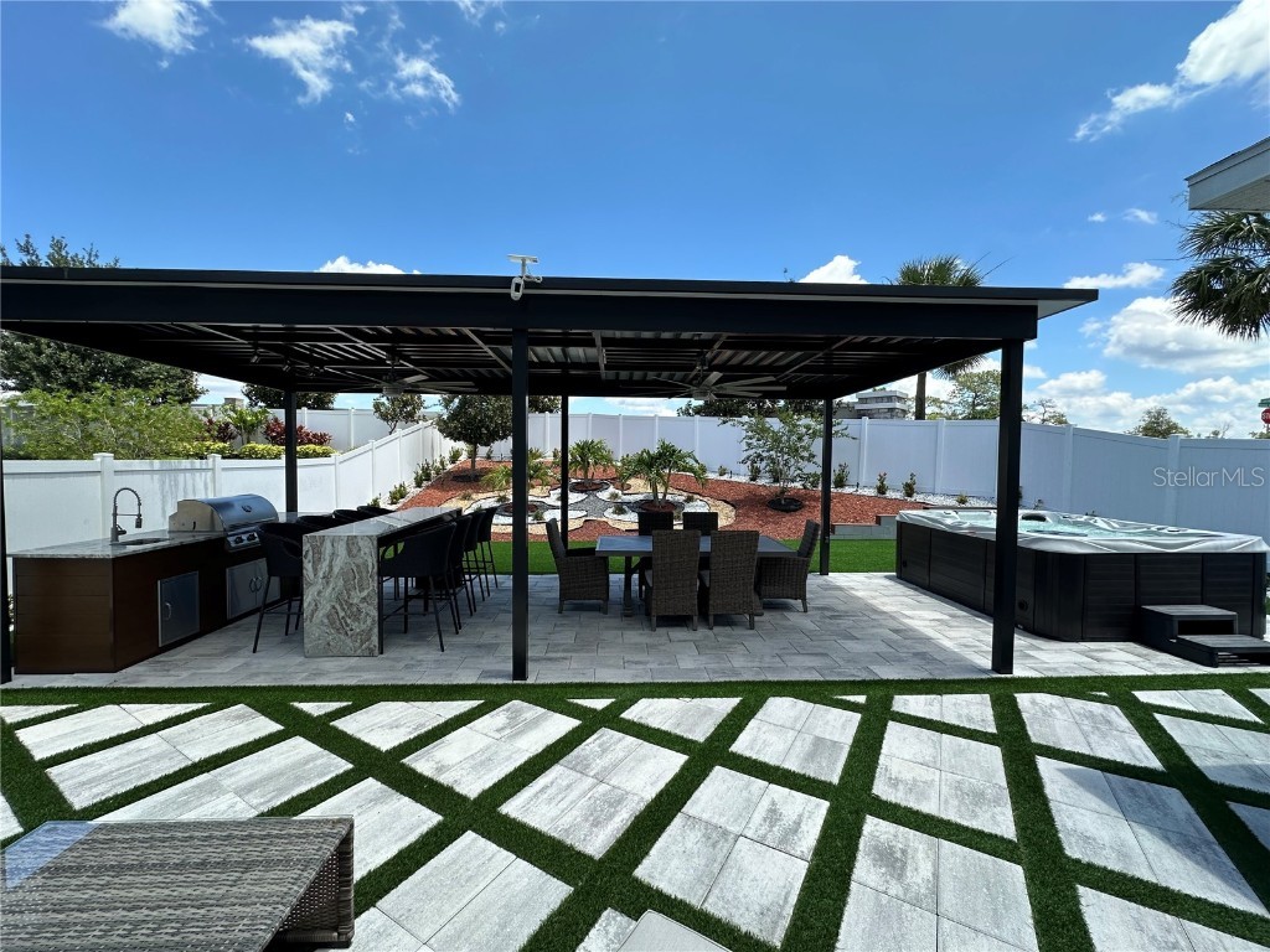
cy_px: 476
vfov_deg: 85.7
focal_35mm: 14
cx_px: 635
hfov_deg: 102.1
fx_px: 514
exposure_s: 1/849
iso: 40
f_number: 2.2
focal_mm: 2.22
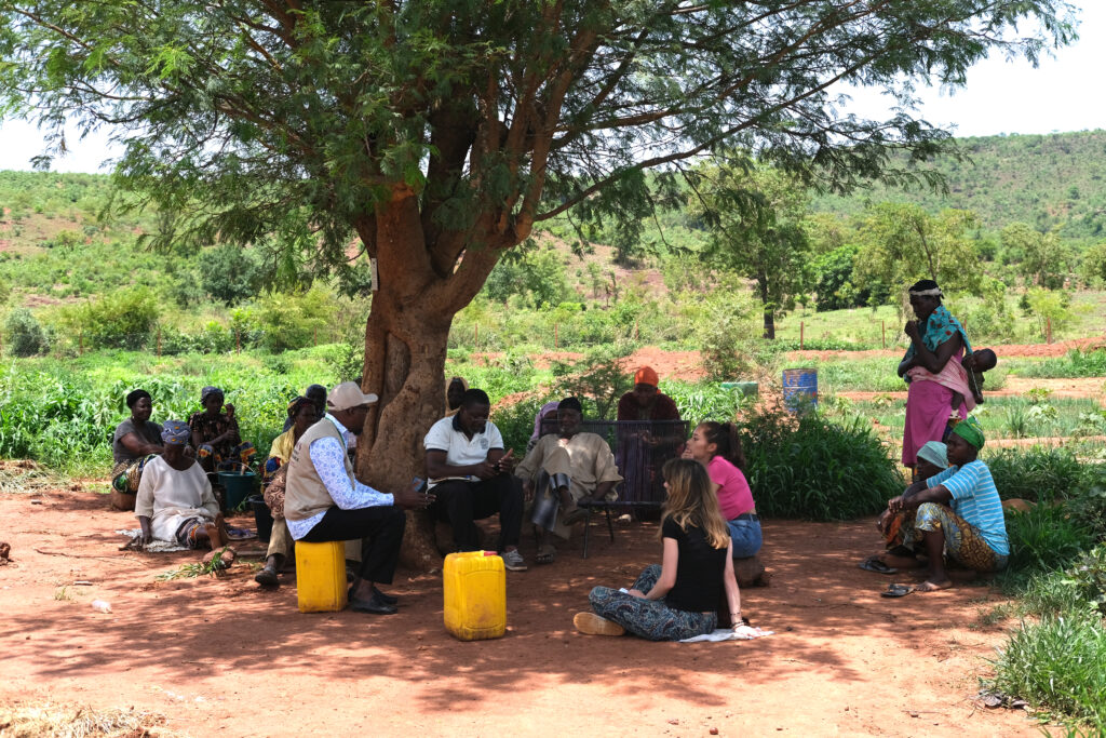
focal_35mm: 53
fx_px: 1628
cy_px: 369
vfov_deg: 25.5
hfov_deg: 37.5
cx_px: 553
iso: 160
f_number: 5.6
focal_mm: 35
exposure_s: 1/450
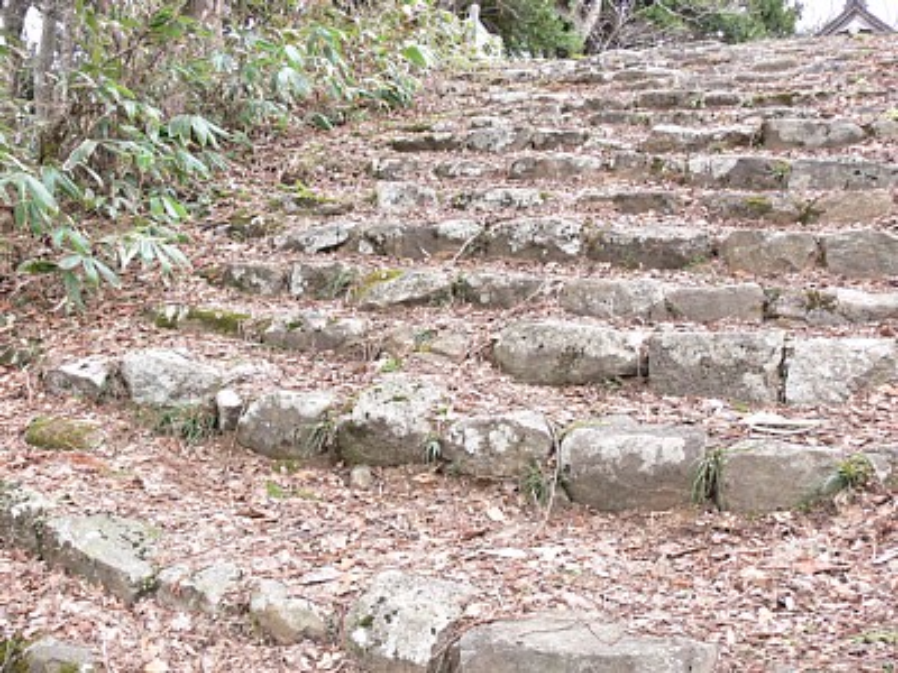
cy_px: 336
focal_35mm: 35
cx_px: 449
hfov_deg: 52.6
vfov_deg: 40.7
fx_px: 908
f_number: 2.8
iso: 80
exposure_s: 1/60
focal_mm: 7.4
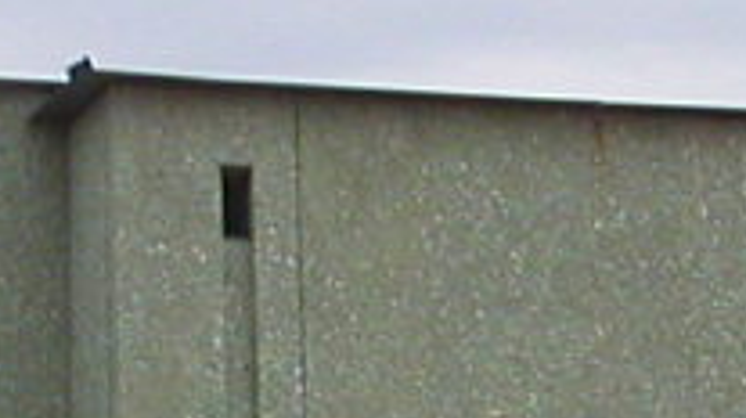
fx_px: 6186
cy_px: 998
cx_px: 479
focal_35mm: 313
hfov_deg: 6.9
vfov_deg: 3.8
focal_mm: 8.9
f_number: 3.4
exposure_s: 1/729
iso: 100
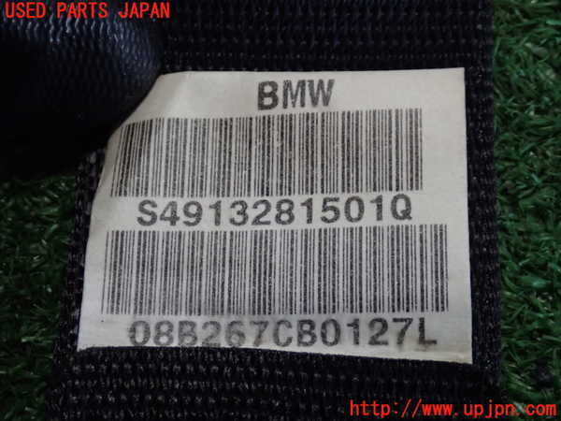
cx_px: 280
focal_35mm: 71
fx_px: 1151
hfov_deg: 27.4
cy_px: 210
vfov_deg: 20.7
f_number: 3.9
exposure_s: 1/50
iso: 800
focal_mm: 12.73
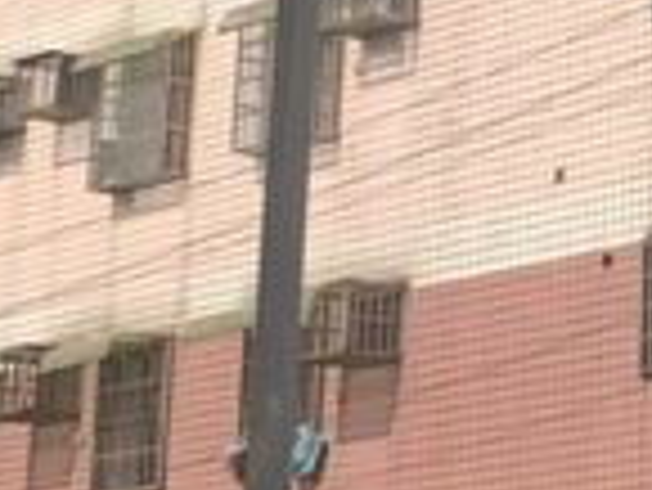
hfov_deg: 10.5
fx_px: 3242
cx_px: 1322
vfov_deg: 8.4
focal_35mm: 172
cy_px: -355
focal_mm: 4.25
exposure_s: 1/3185
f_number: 1.8
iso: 25
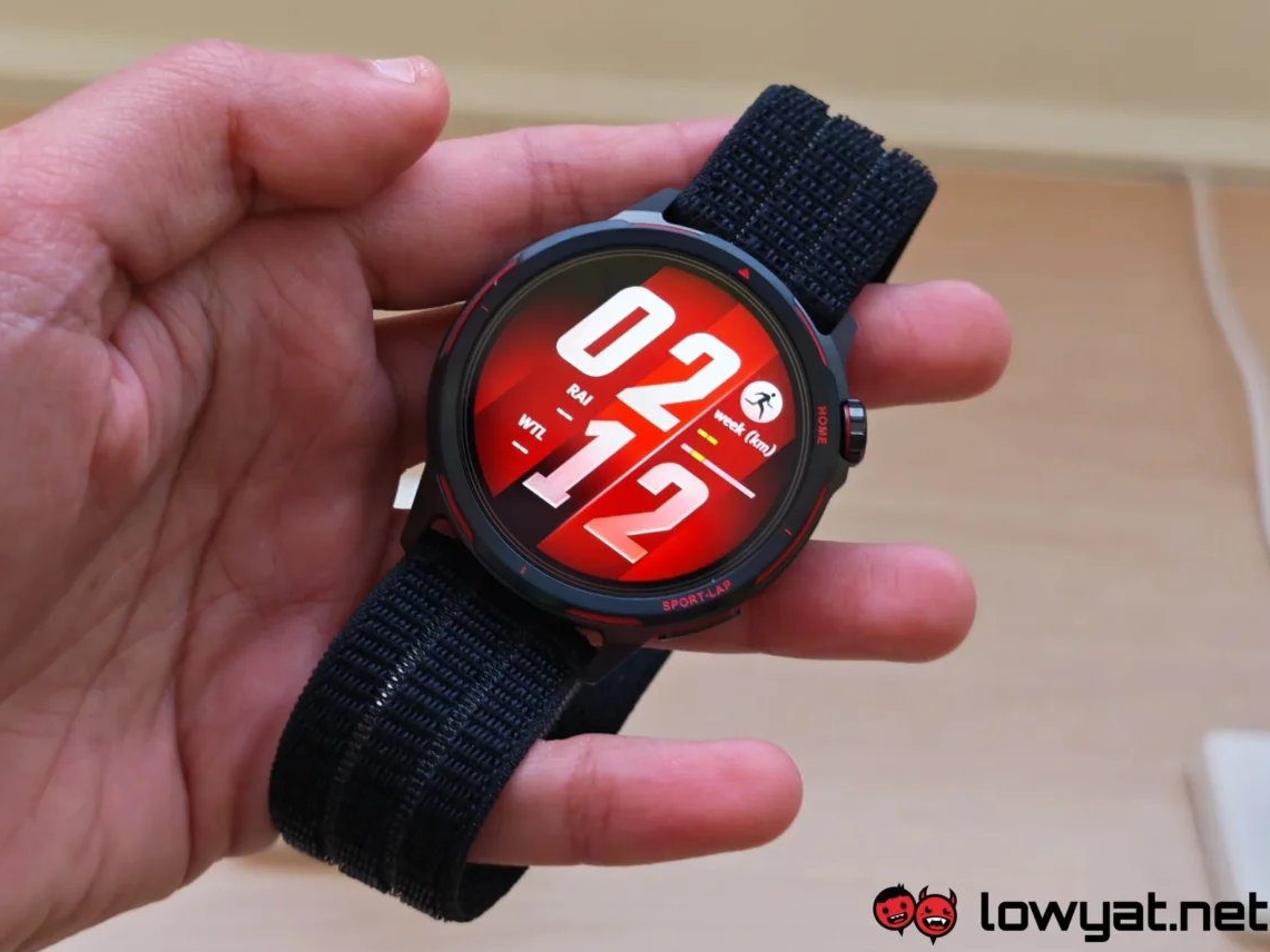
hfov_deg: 38.2
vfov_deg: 29.1
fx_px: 1835
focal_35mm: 50
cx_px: 604
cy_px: 447
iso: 160
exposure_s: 1/60
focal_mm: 5.4
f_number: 1.6
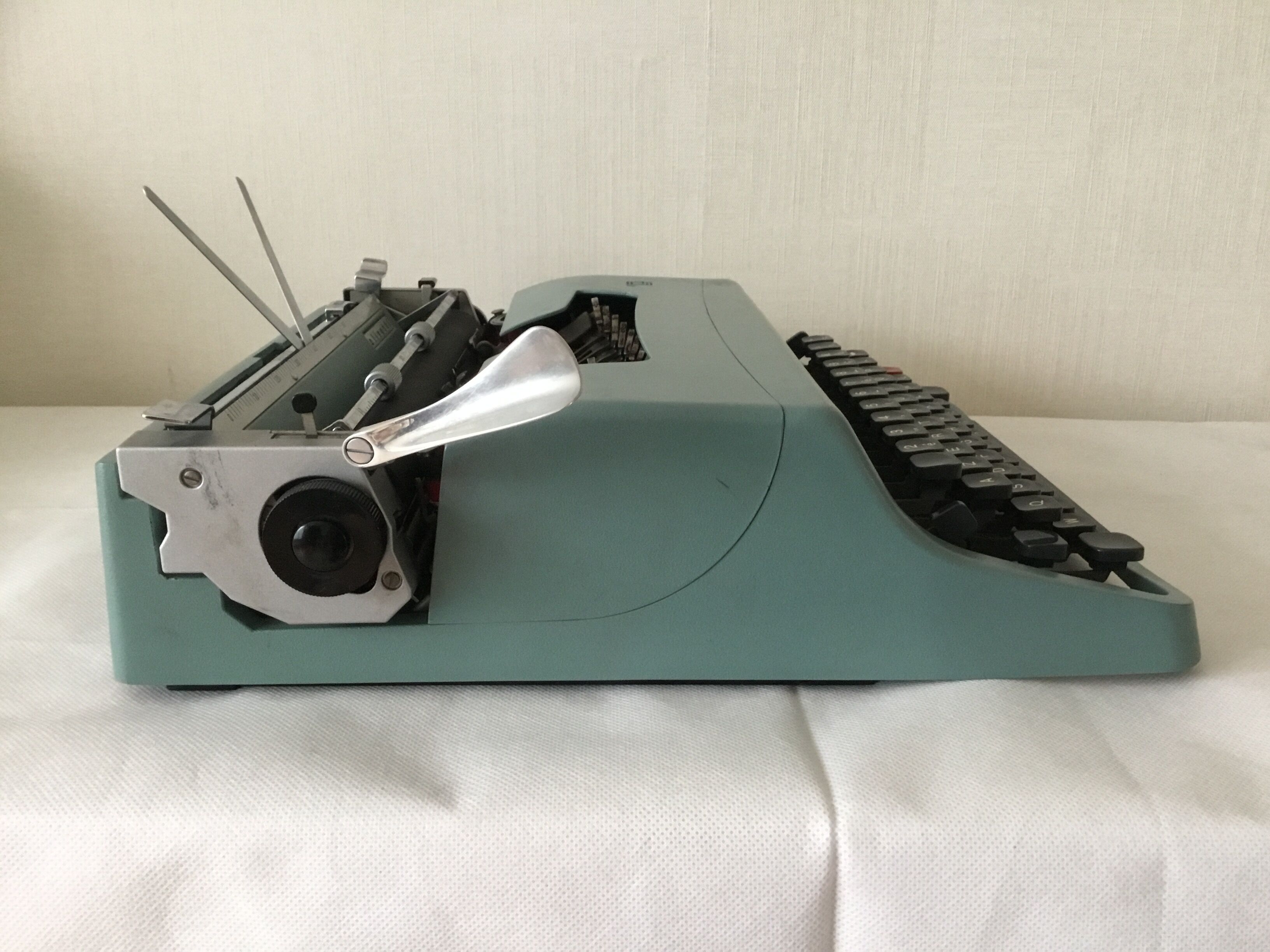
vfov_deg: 45.4
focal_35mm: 31
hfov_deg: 58.4
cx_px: 635
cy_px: 476
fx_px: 1137
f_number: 2.4
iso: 200
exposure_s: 1/33
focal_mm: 3.3
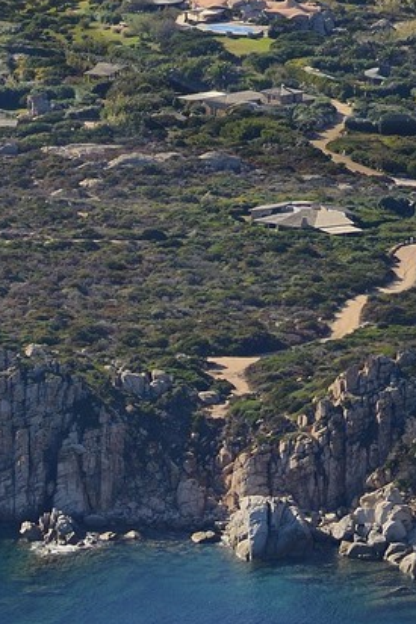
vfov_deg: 3.9
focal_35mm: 523
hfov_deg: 2.6
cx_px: 357
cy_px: -293
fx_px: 9072
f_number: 9
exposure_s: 1/1000
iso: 400
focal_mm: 135
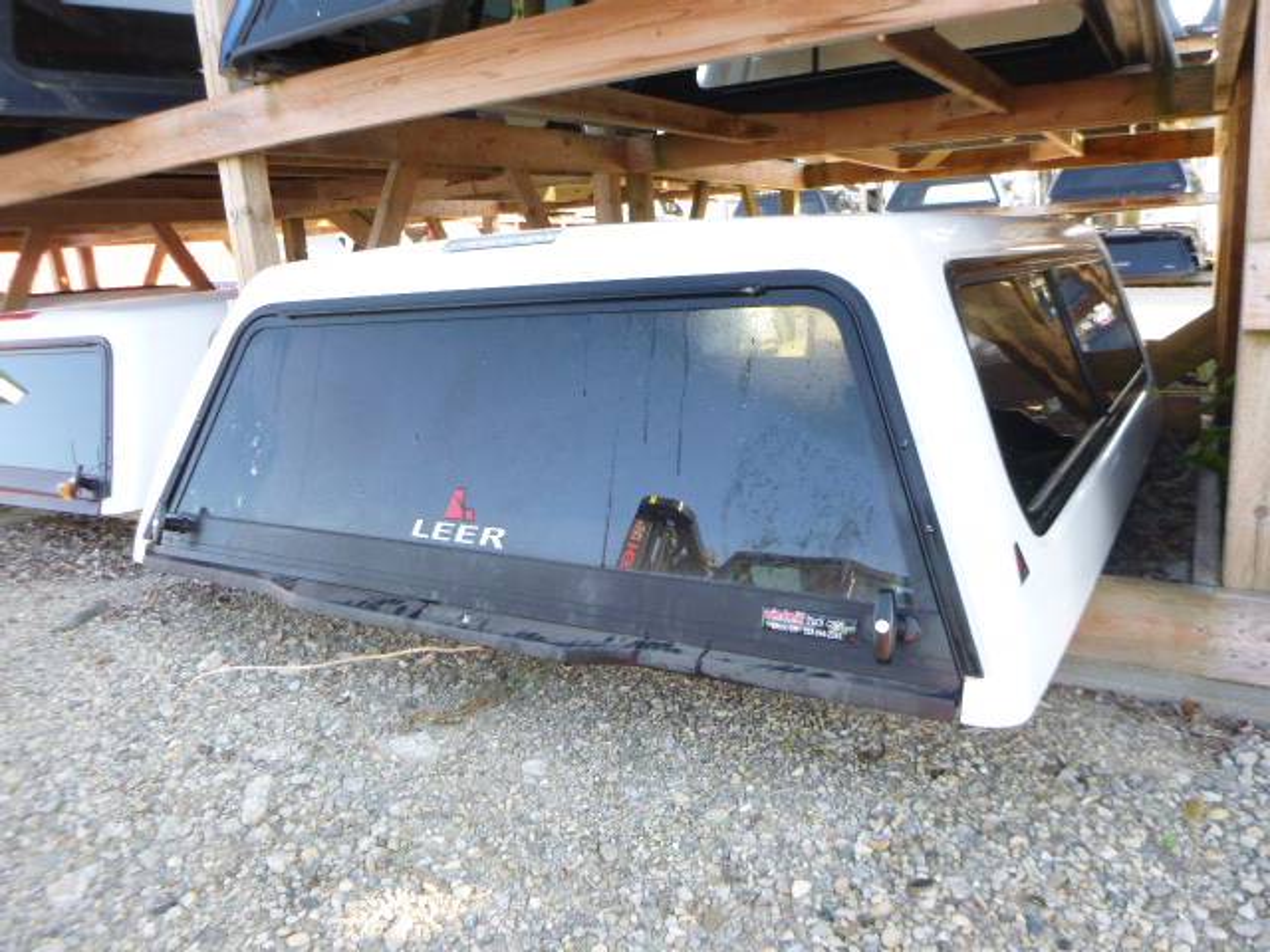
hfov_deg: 69.4
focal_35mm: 25
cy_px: 476
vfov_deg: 54.9
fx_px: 917
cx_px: 635
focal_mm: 4.5
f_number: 3.9
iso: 200
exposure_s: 1/60
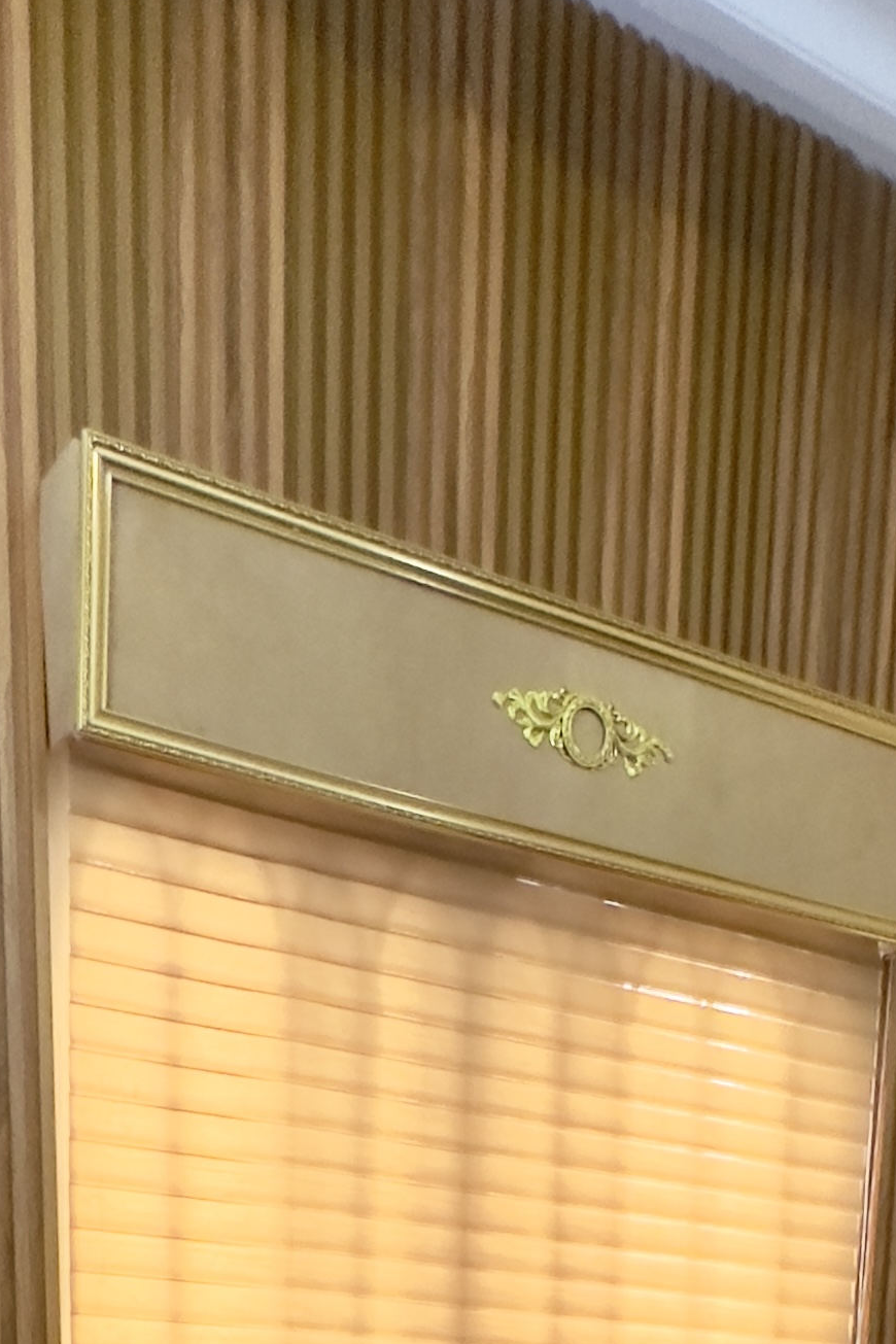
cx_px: 507
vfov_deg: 31.2
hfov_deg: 29.8
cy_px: 1834
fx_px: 1680
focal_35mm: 45
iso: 400
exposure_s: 1/50
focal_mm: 2.22
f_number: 2.2
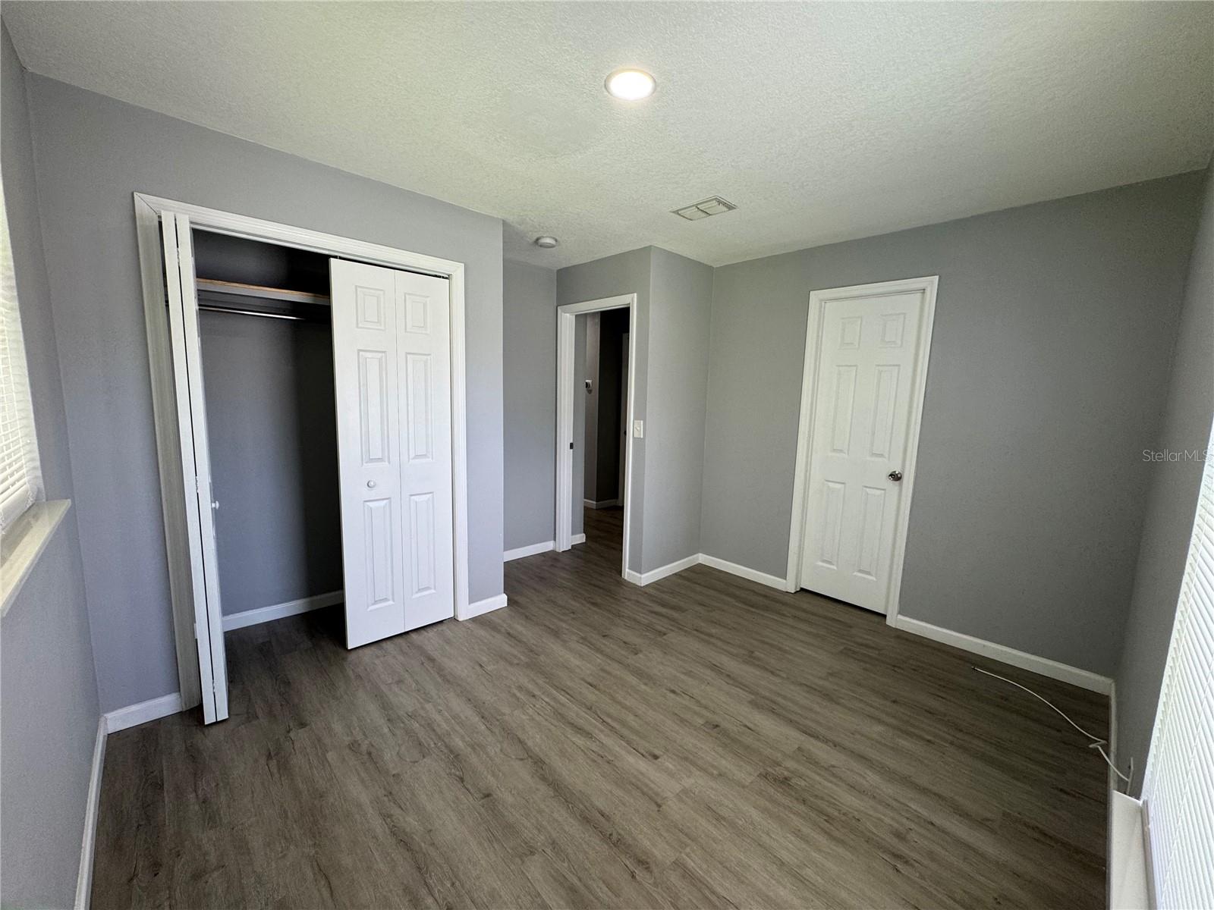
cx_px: 607
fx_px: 491
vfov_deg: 85.7
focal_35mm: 14
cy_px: 455
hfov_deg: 102.1
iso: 125
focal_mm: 2.22
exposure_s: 1/120
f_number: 2.2
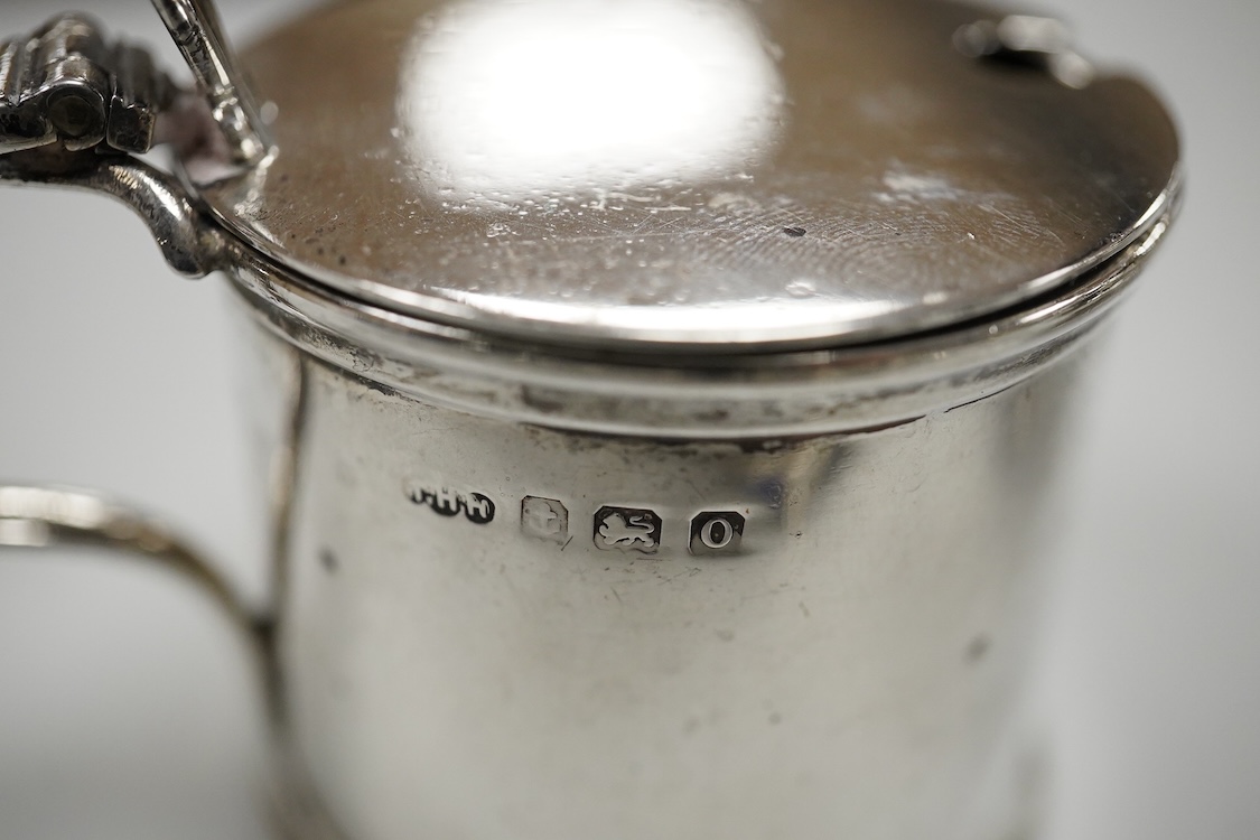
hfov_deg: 43.6
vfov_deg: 29.9
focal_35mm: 45
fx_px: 1575
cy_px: 420
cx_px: 630
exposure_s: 1/640
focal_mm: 30
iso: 2500
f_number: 7.1
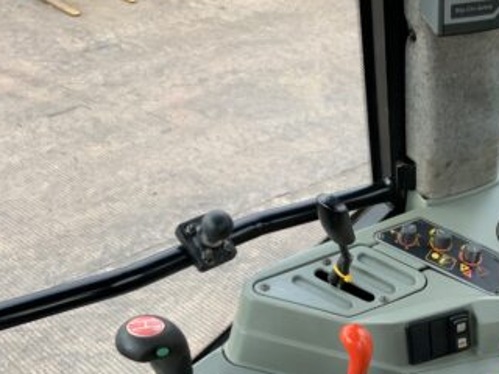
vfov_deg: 24.5
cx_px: 434
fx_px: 836
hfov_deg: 31.9
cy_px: 335
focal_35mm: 58
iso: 64
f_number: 1.8
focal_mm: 3
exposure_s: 1/122
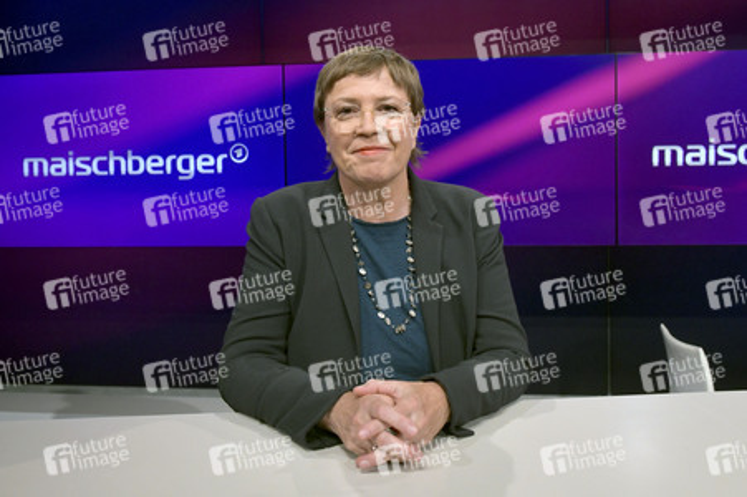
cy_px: 248
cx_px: 374
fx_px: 643
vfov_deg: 42.3
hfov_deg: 60.3
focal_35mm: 31
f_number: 6.3
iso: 1600
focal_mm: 31
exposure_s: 1/200
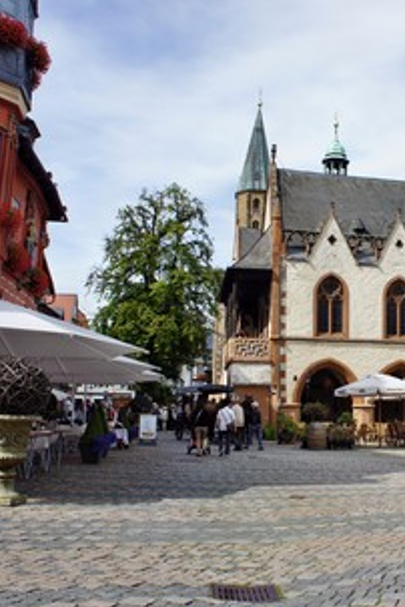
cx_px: 357
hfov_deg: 31.3
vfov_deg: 47.4
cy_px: 305
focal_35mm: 41
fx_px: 692
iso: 200
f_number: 11
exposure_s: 1/200
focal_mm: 18
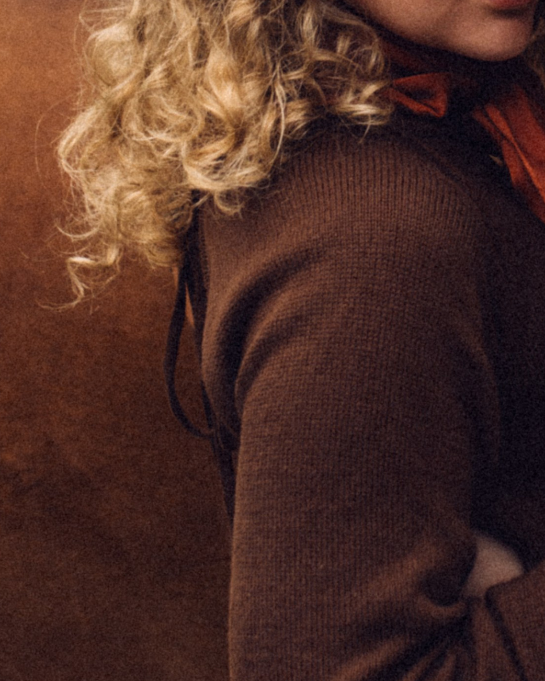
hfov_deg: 15.4
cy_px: 39
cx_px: 608
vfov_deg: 19.3
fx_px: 1955
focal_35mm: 97
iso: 320
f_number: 3.2
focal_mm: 35
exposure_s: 1/160
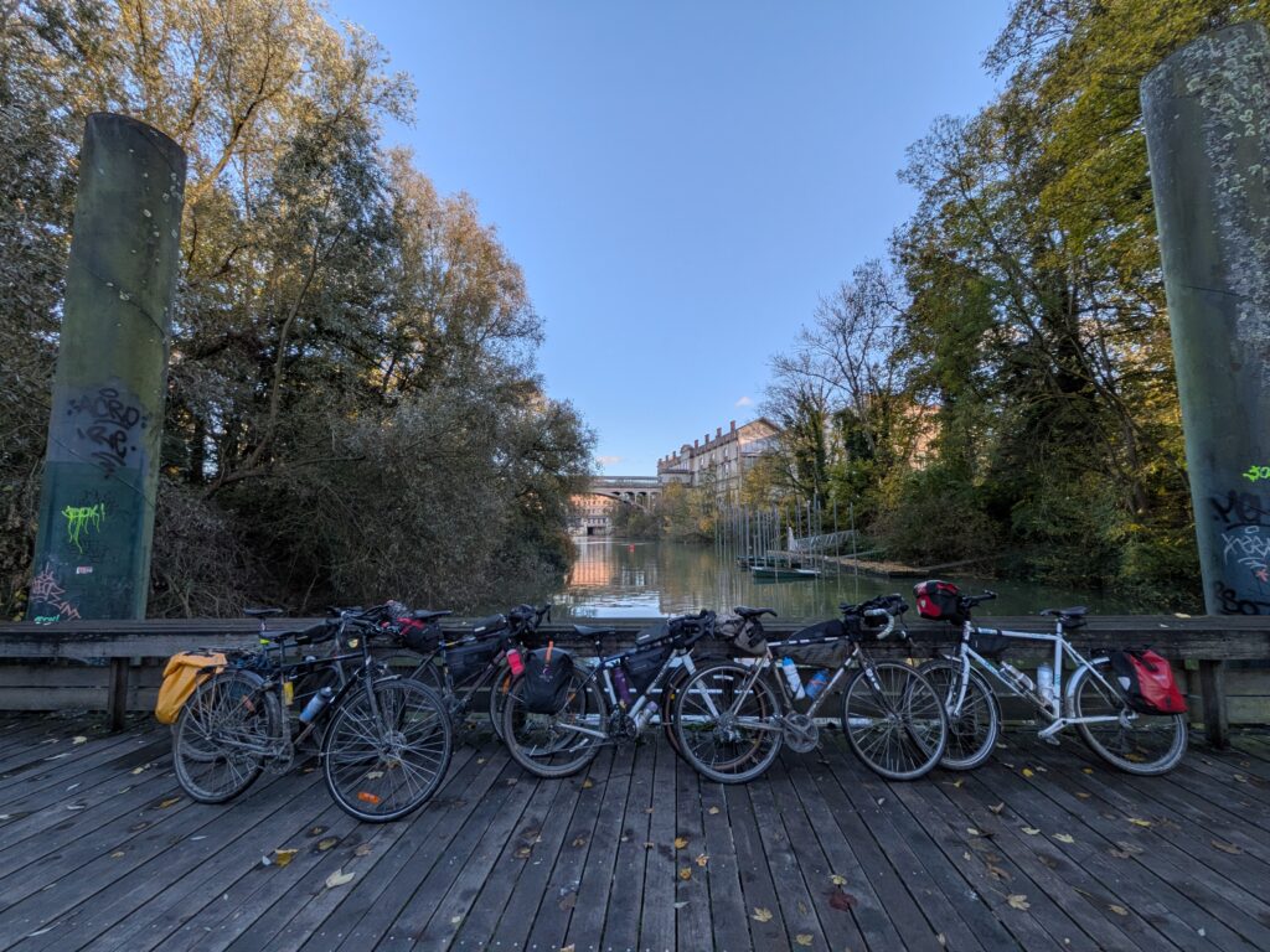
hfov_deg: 102.1
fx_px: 514
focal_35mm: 14
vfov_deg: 85.7
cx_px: 635
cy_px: 476
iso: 48
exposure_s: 1/708
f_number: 2.2
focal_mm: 1.83
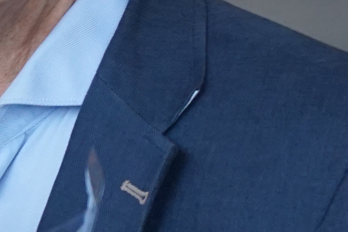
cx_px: -413
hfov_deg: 11.9
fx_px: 1439
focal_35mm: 149
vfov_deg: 9.2
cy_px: 79
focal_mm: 16
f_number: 4
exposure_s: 1/160
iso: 640
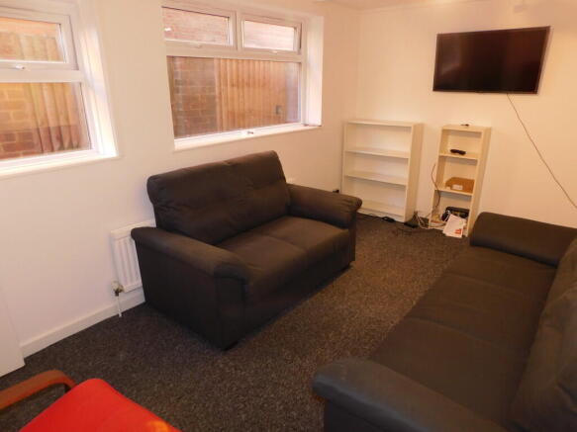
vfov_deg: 58.9
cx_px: 288
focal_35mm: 23
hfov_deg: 73.9
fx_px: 383
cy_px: 216
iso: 200
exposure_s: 1/30
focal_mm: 4
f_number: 3
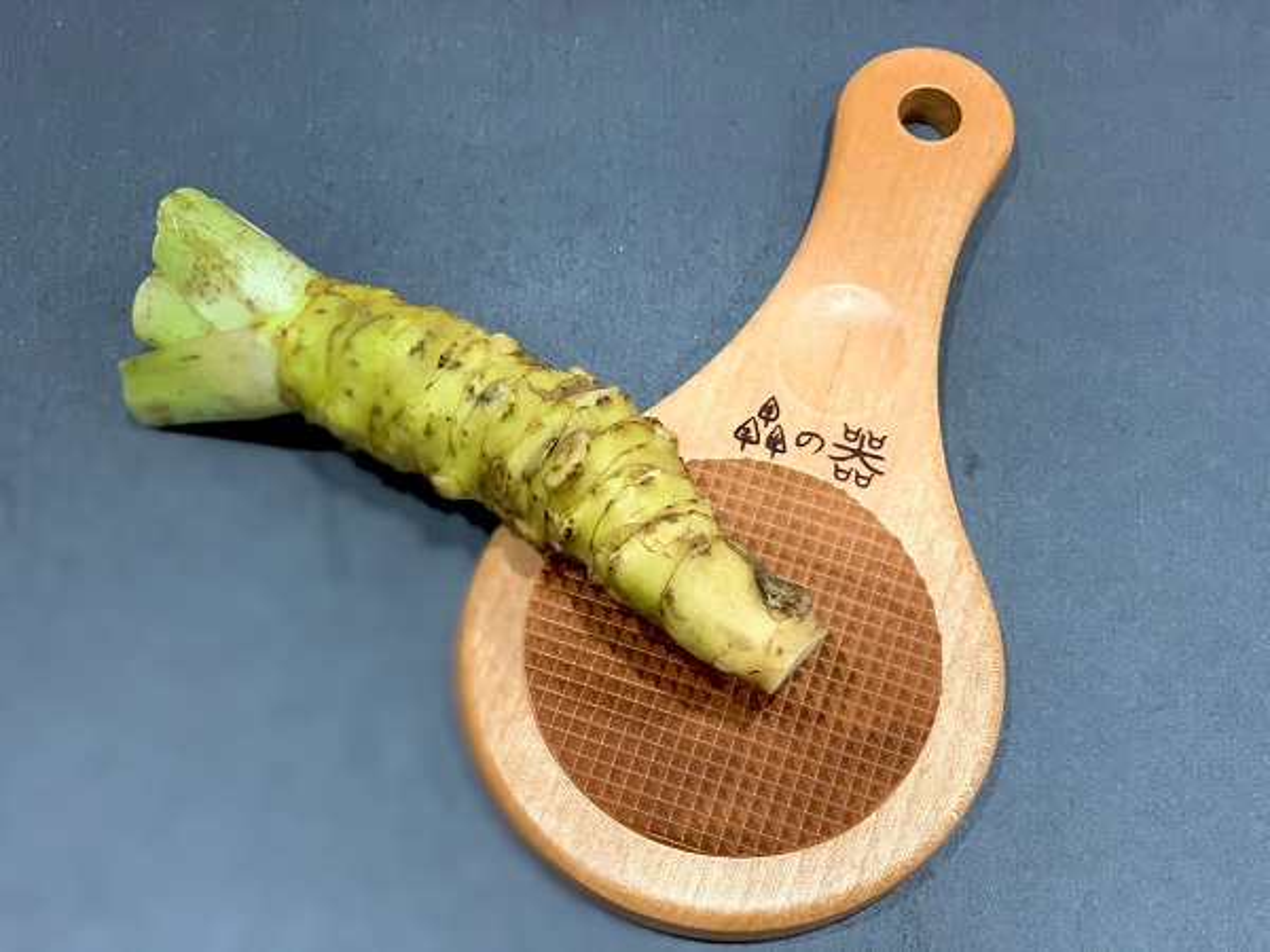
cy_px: 476
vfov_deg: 28.0
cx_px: 635
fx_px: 1908
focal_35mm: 52
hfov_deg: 36.8
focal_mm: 6
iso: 125
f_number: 2.4
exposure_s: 1/120
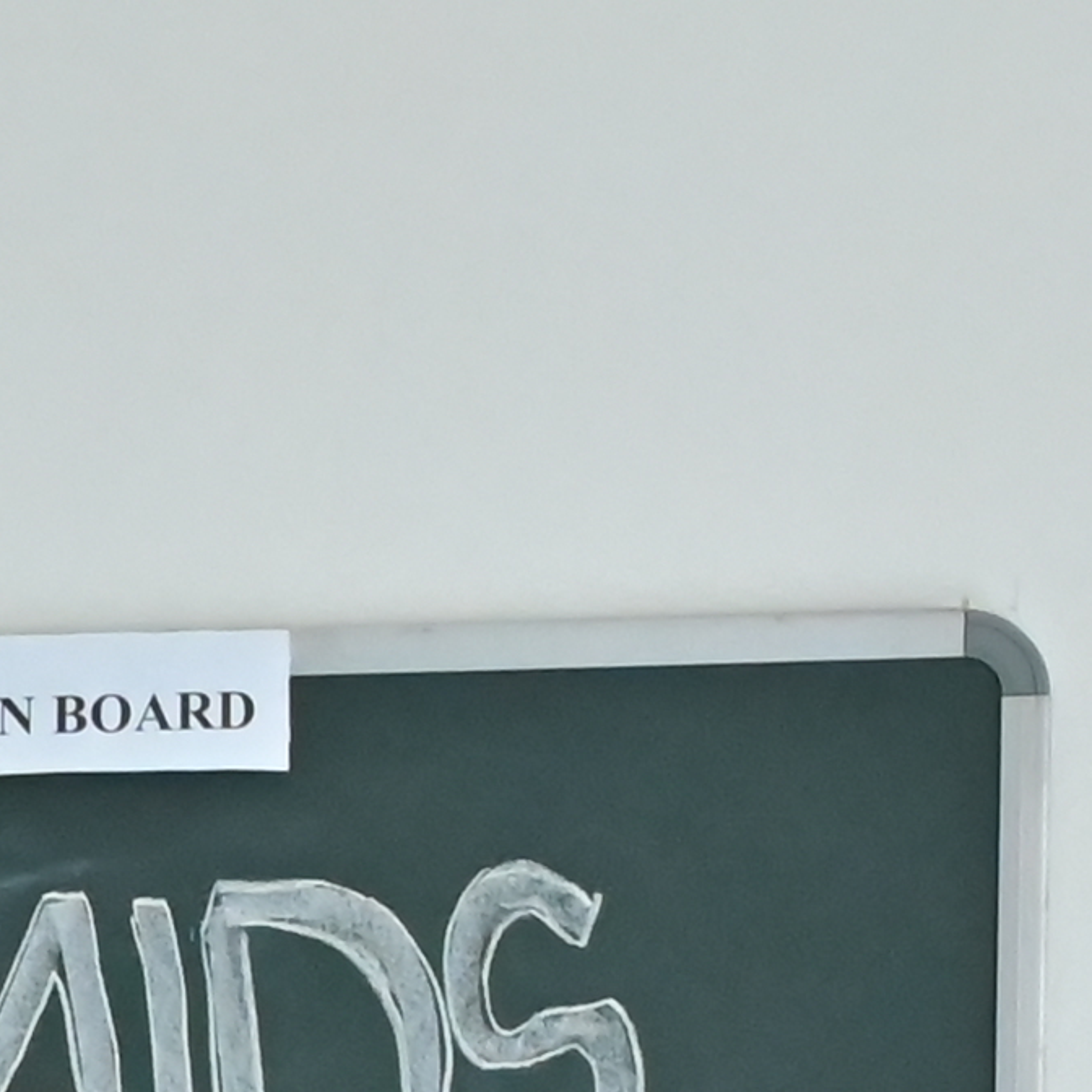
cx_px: -1555
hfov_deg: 6.1
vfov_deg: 6.1
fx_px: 9815
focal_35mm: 275
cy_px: 2646
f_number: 7.1
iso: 6400
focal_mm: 36
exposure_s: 1/160
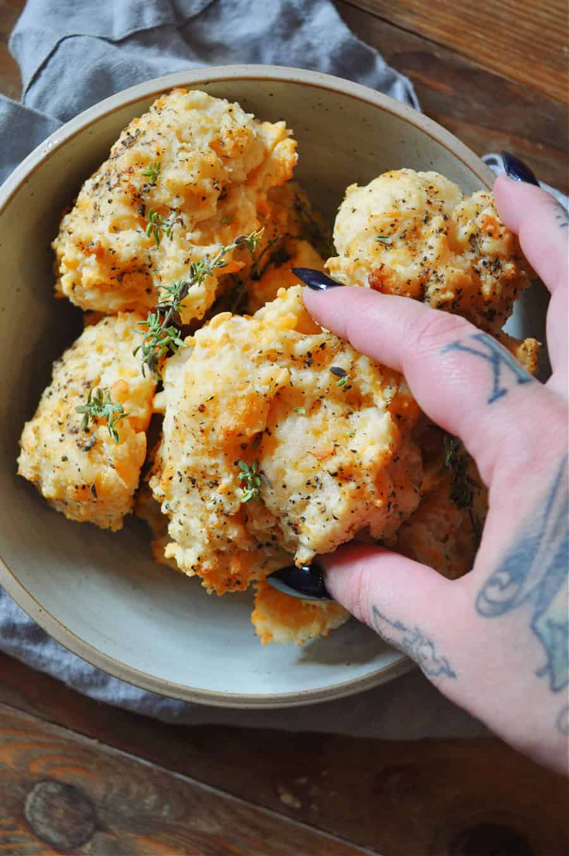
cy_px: 428
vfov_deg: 37.9
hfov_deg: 25.7
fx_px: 1248
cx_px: 284
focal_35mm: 52
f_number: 5
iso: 500
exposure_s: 1/125
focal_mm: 35
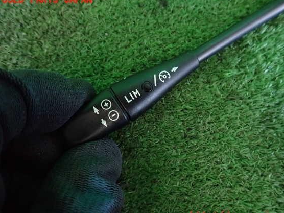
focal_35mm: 27
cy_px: 108
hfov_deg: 65.2
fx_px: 222
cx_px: 152
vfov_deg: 51.4
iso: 640
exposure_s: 1/30
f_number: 2
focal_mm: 4.5
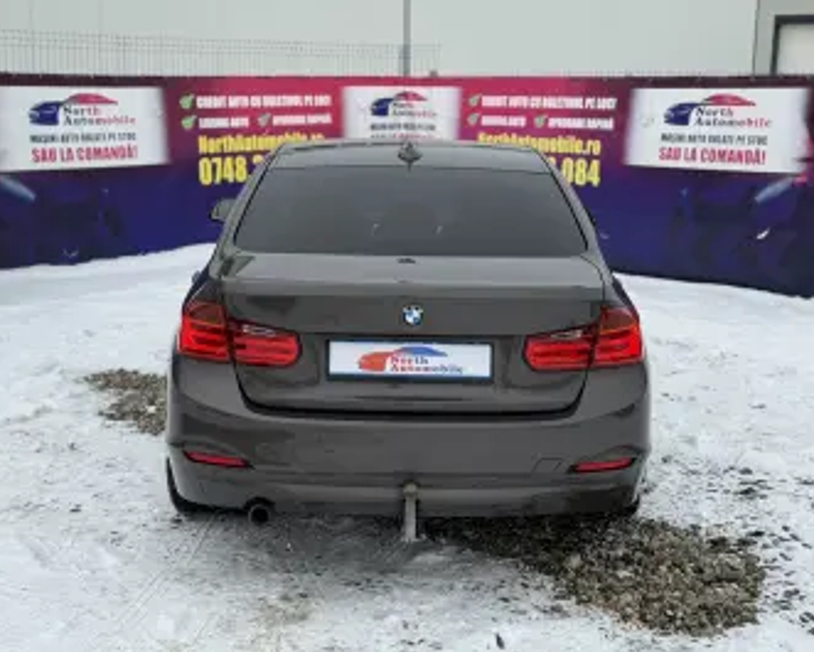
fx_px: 1229
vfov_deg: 29.7
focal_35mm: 51
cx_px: 403
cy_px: 322
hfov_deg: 36.6
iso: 100
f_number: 1.78
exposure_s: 1/4587
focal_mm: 6.76
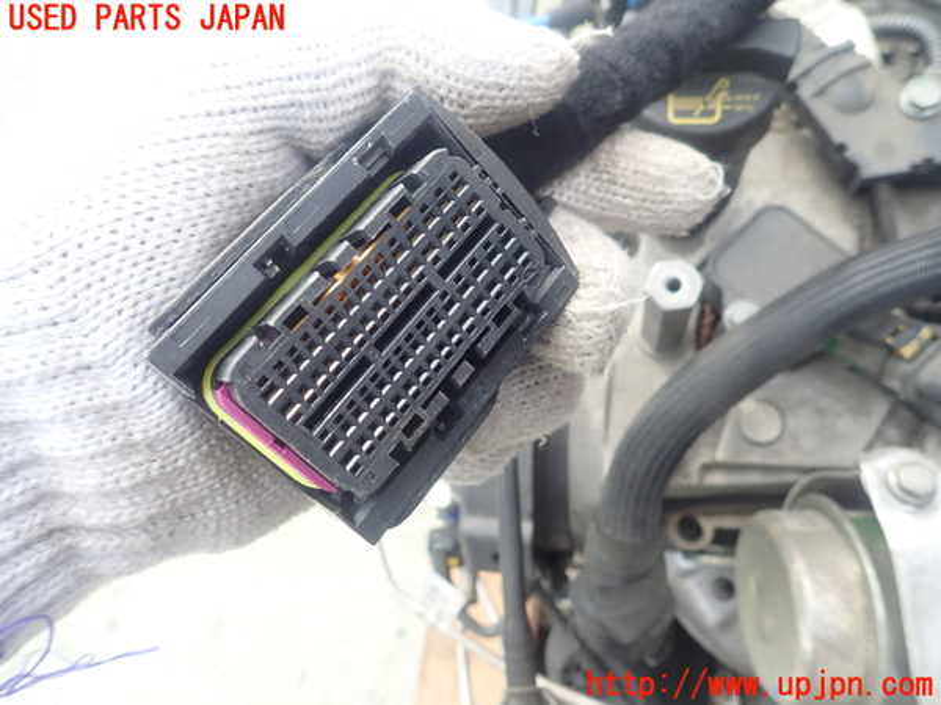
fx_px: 680
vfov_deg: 54.9
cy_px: 352
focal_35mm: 25
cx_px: 470
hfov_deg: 69.4
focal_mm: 4.5
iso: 100
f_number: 2.8
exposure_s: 1/125
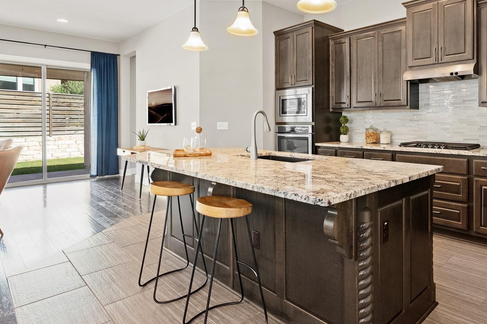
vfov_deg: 54.5
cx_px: 308
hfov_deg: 74.6
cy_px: 122
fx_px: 311
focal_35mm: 23
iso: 2000
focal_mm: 17
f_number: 8
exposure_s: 1/13
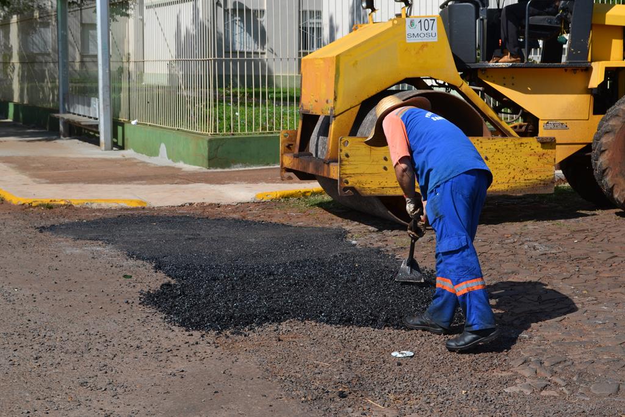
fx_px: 1094
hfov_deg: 31.9
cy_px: 208
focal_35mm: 63
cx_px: 312
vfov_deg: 21.6
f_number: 8
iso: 100
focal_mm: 42
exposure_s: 1/250
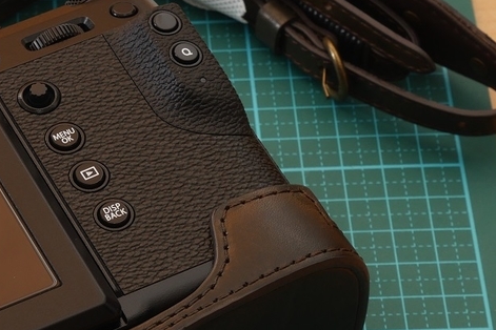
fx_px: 2314
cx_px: -7
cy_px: 316
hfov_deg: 12.1
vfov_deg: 8.1
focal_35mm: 168
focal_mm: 32
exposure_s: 1/200
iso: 200
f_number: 8
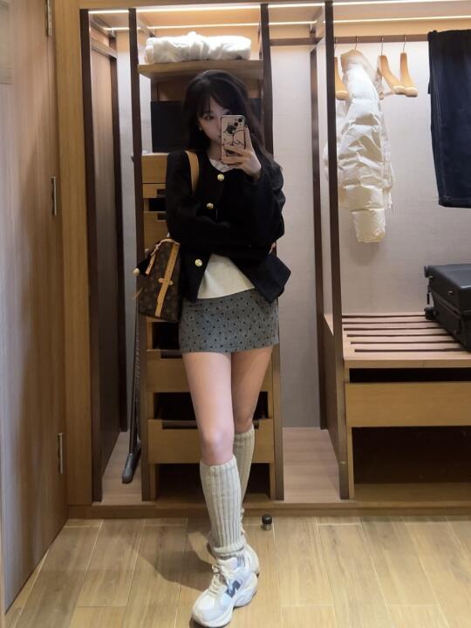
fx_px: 562
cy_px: 314
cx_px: 236
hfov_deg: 45.4
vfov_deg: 58.4
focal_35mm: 31
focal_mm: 5.7
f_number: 1.5
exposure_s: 1/33
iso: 500
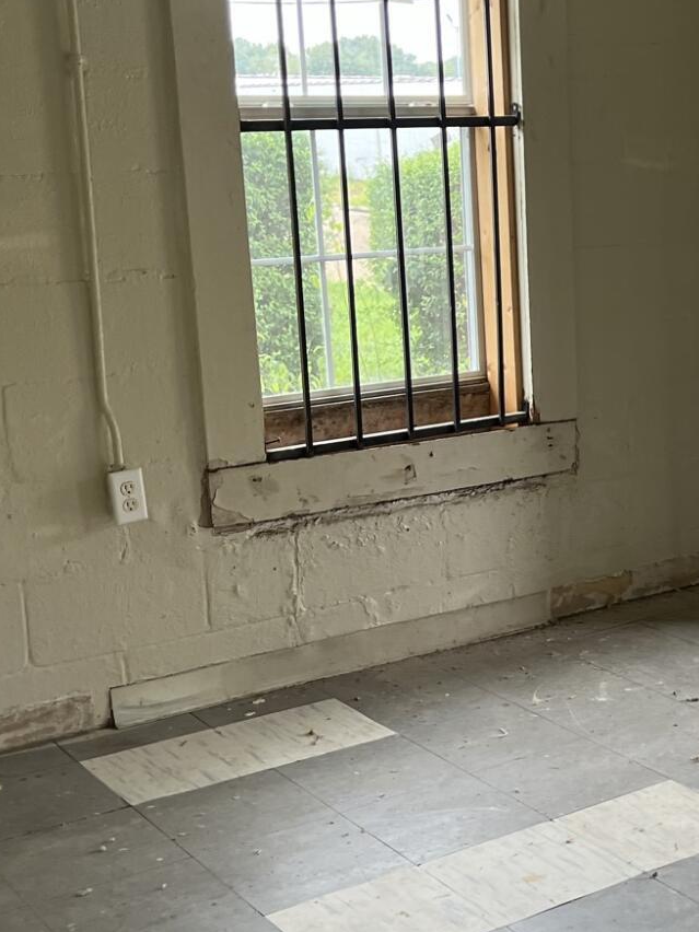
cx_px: 671
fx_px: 1642
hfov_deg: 23.2
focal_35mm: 61
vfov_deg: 31.7
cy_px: 489
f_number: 1.5
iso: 80
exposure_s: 1/121
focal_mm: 5.7
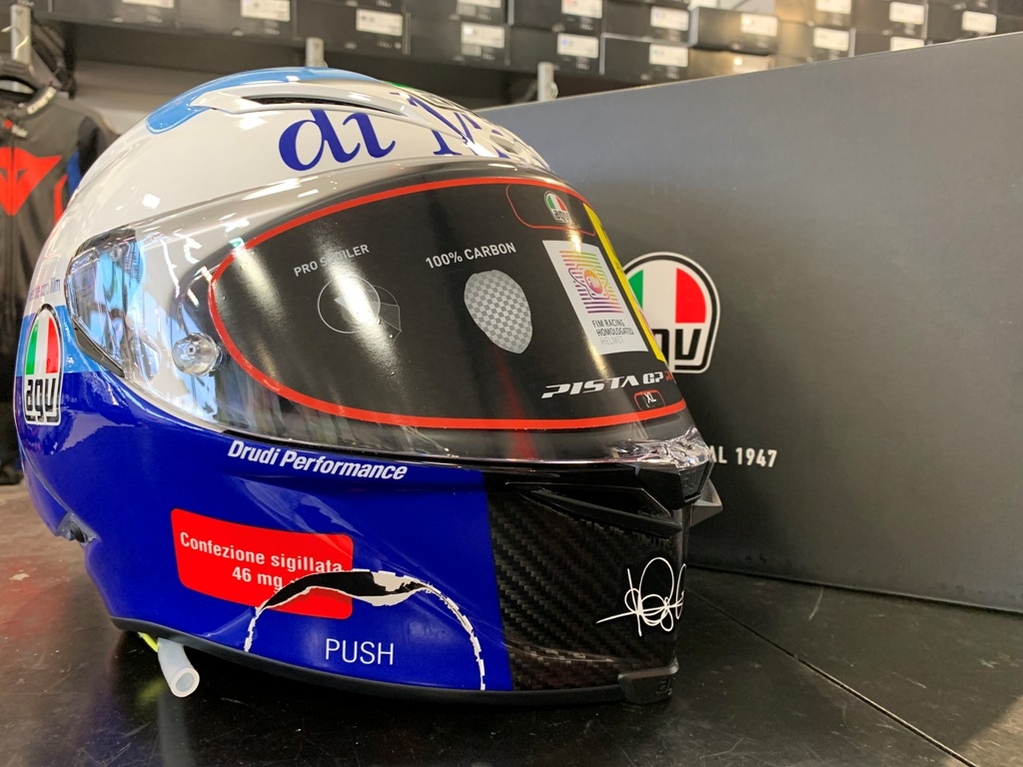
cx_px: 512
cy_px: 384
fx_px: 768
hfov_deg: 67.3
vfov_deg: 53.1
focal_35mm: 26
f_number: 1.8
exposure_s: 1/60
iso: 250
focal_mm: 4.25
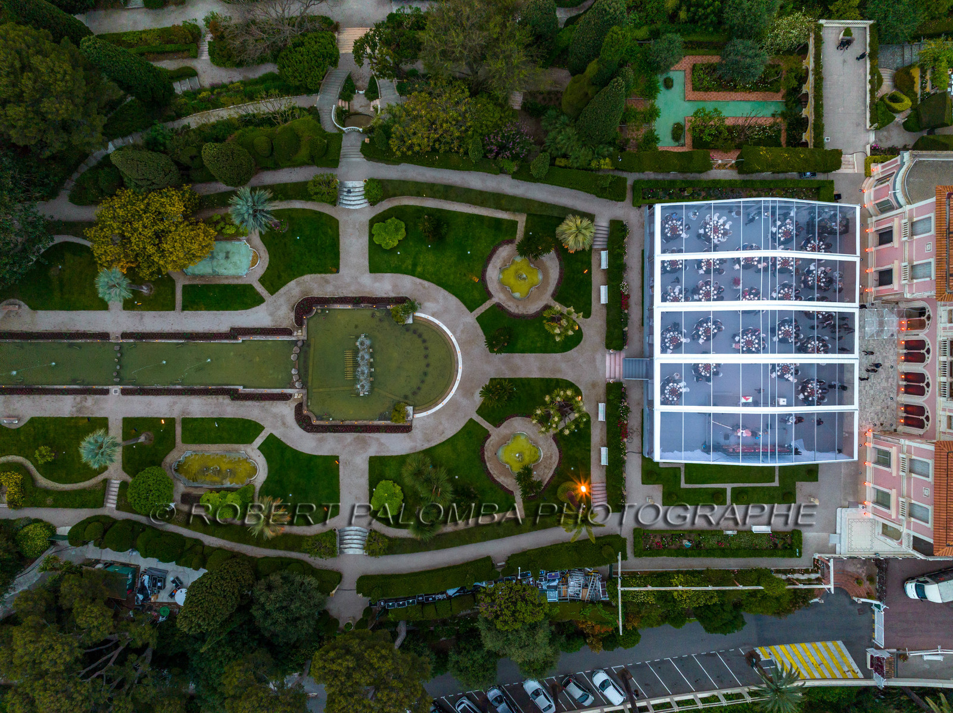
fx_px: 660
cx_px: 476
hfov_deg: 71.6
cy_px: 356
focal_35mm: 24
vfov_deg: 56.8
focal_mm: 12.3
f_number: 7.1
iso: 200
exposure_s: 1/50
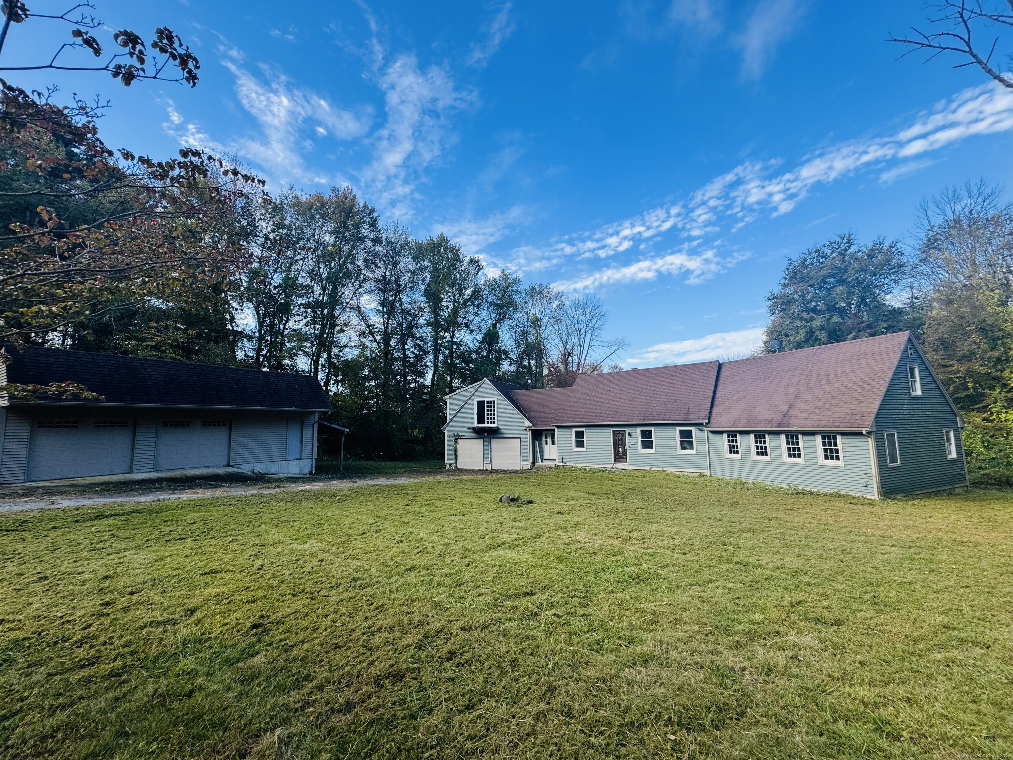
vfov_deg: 85.7
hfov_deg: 102.1
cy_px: 380
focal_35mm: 14
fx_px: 410
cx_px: 506
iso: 40
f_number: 2.2
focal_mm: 2.22
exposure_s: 1/615
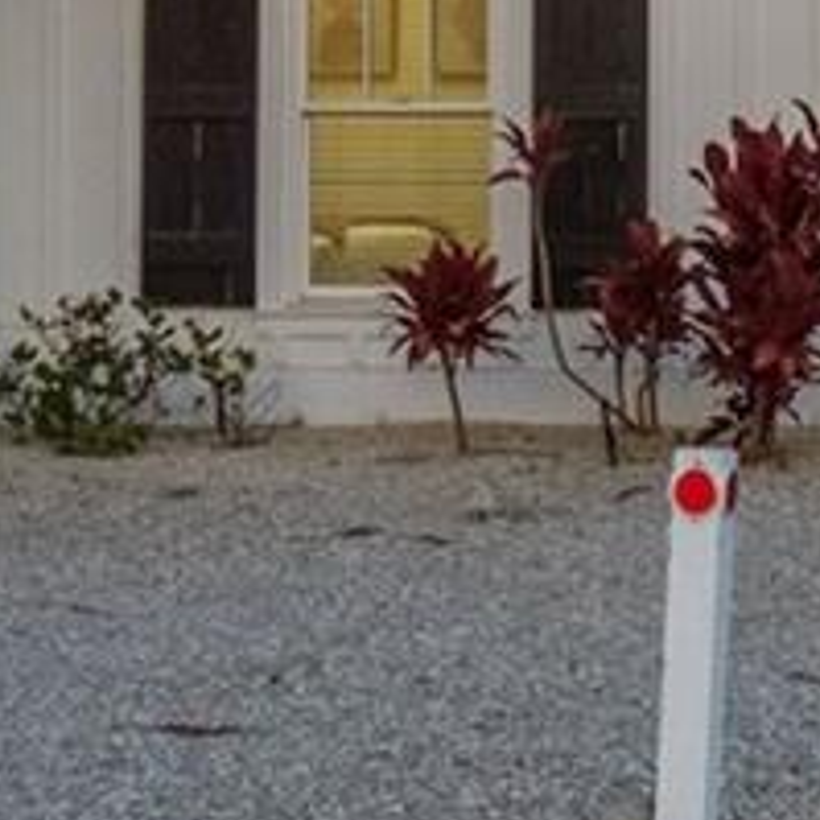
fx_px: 3296
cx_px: 1265
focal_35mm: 123
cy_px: 115
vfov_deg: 14.1
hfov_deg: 13.3
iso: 1600
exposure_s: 1/25
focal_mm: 18
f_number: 8
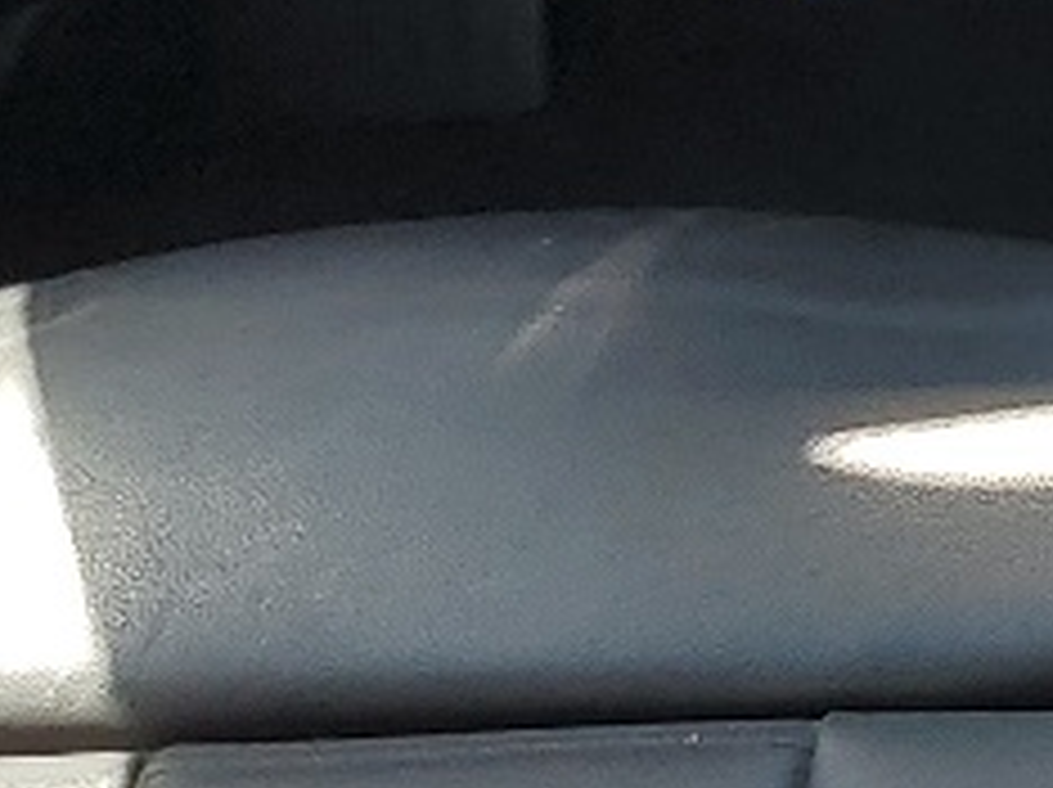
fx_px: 5409
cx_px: 2430
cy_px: 41
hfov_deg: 9.9
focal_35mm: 178
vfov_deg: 8.3
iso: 50
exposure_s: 1/263
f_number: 1.5
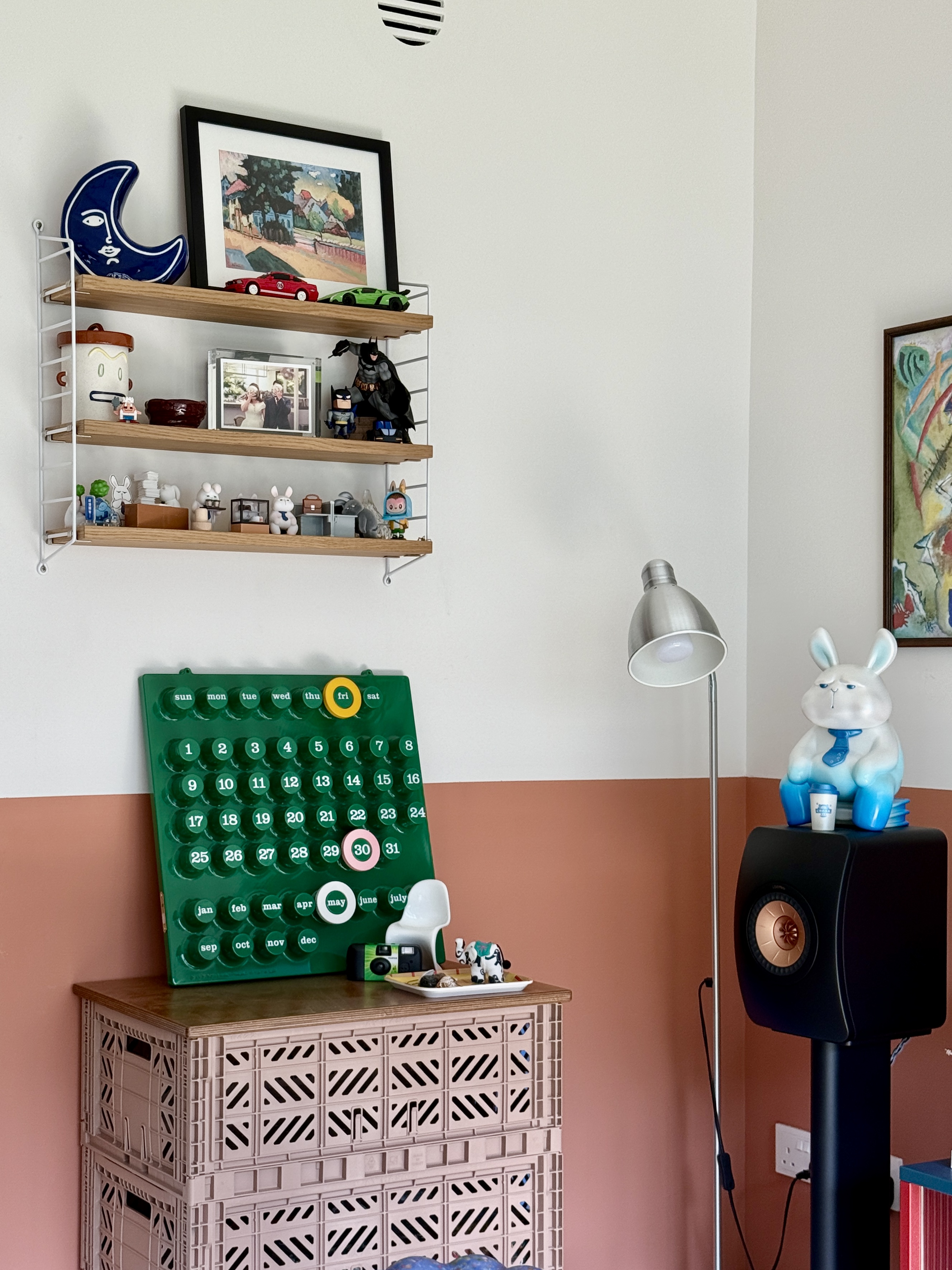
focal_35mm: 48
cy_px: 635
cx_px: 476
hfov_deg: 30.3
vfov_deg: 39.7
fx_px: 1760
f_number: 1.78
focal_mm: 6.76
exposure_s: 1/144
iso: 50
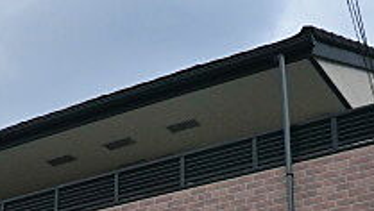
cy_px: 299
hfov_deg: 26.3
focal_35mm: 80
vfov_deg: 14.3
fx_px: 794
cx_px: 109
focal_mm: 4.3
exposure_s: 1/200
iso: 80
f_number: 7.5
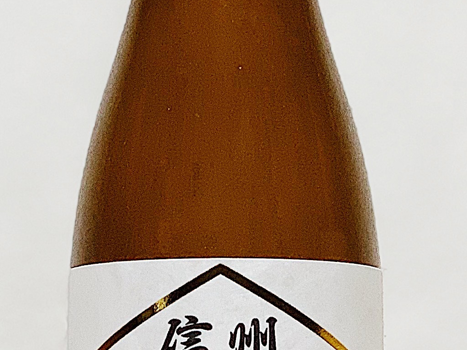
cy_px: 179
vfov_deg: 7.2
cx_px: 219
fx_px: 2765
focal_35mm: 205
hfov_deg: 9.7
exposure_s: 1/100
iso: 80
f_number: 2.4
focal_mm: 6
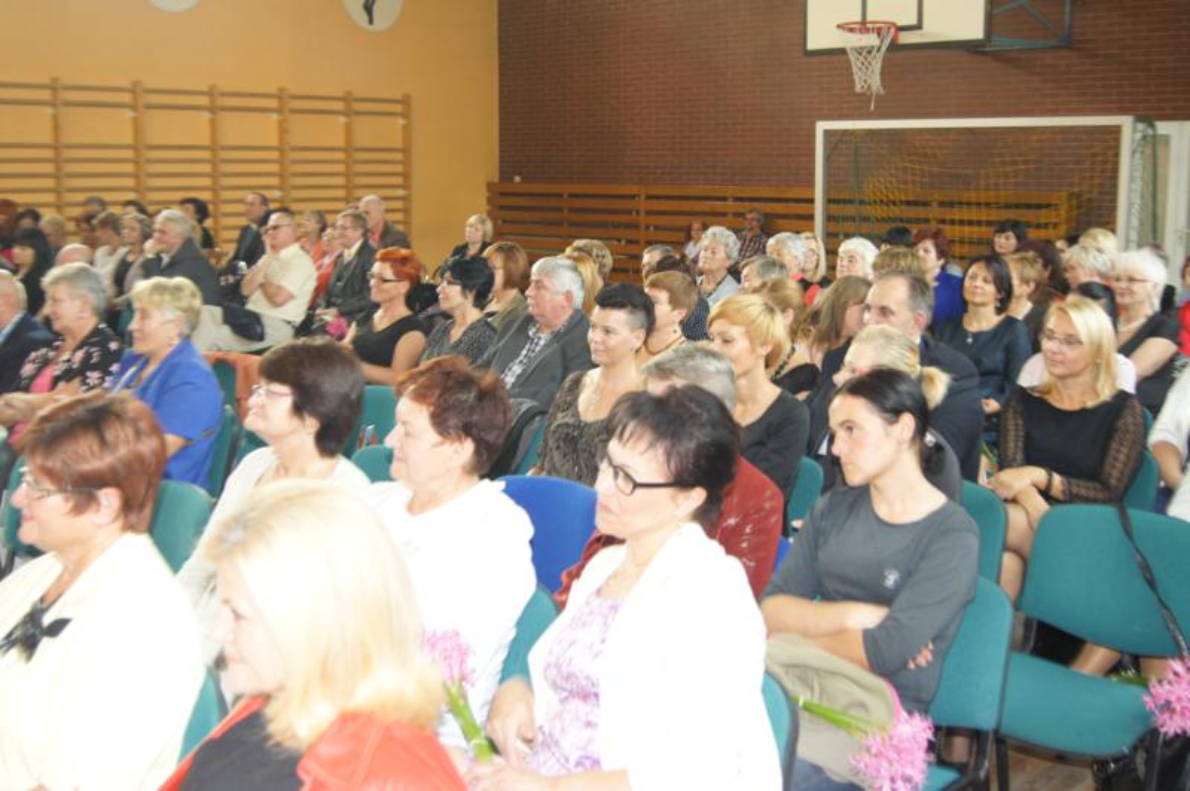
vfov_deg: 29.8
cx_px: 595
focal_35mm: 45
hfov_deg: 43.6
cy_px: 396
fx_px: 1486
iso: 1000
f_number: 4.5
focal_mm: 30
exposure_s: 1/40
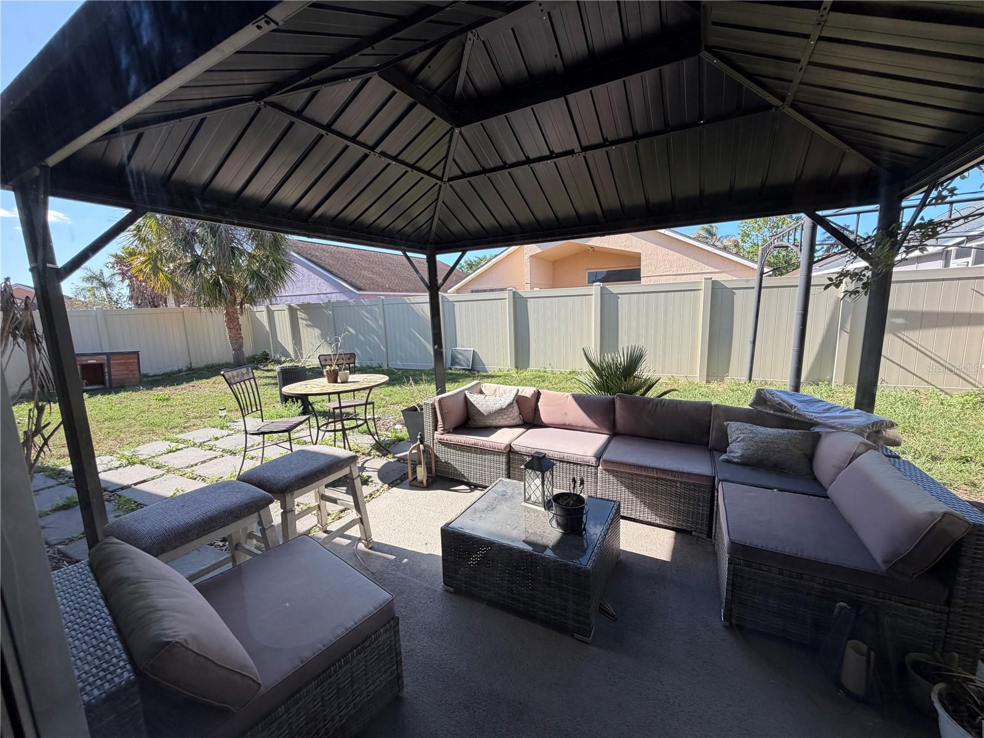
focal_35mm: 14
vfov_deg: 85.7
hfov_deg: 102.1
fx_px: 398
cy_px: 369
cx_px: 492
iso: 64
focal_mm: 2.22
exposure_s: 1/502
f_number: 2.2
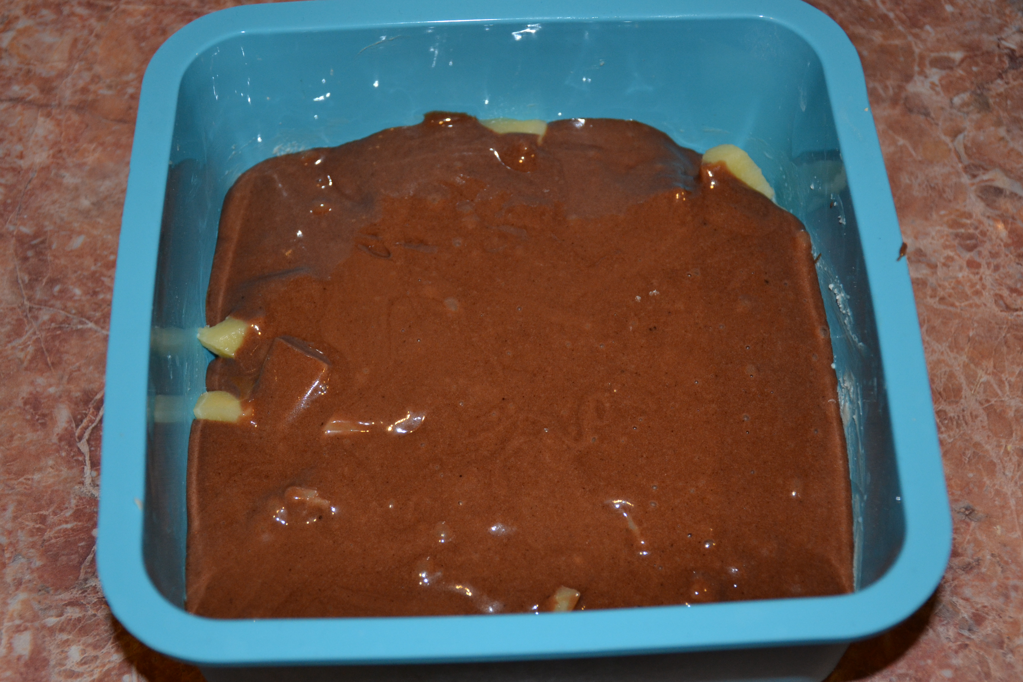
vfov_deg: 22.6
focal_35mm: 60
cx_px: 512
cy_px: 341
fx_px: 1705
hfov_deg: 33.4
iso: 1000
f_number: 4.5
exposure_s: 1/60
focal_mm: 40
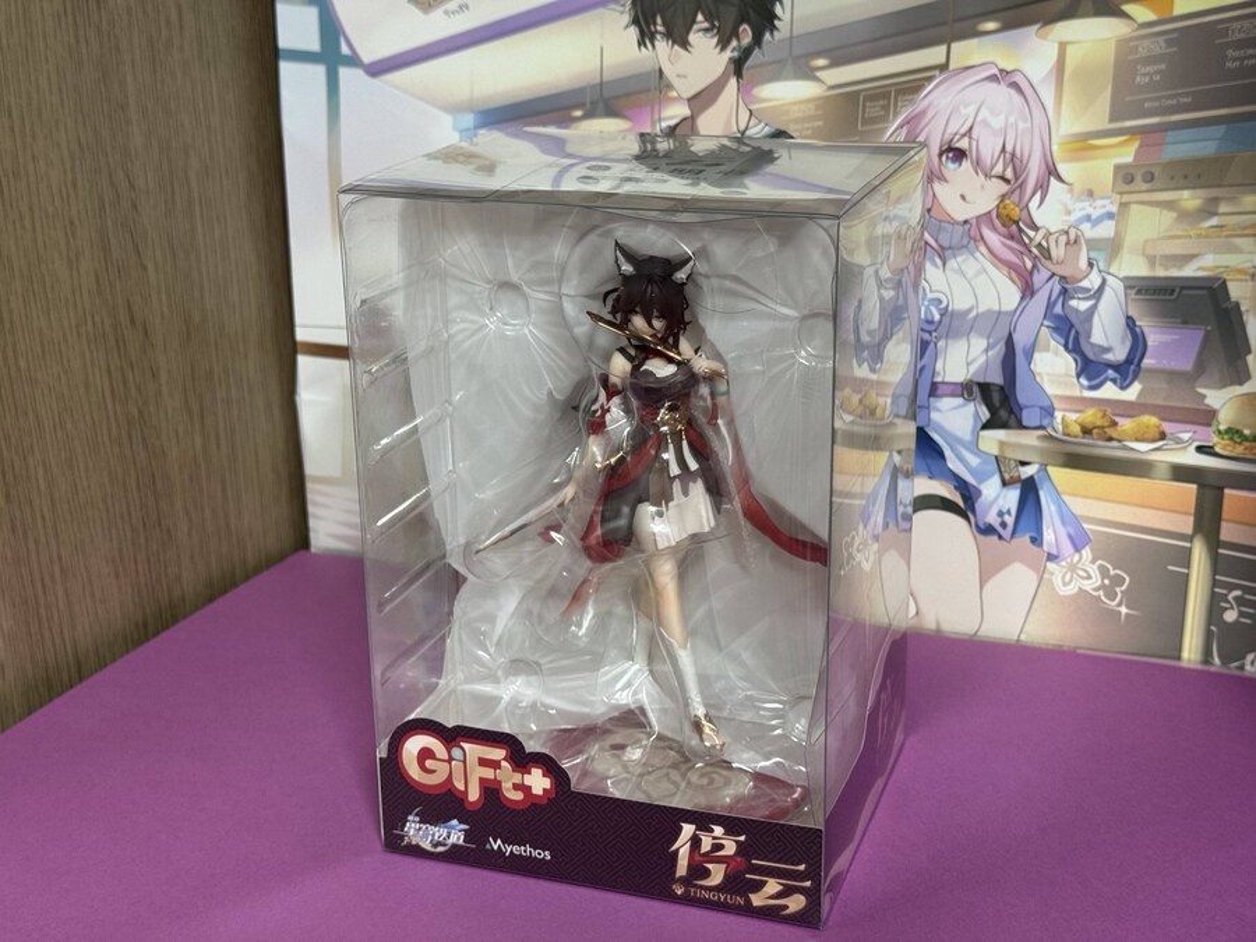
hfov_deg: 39.7
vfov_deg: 30.3
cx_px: 628
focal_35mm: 48
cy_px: 471
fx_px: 1742
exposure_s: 1/60
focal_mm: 6.76
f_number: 1.78
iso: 100
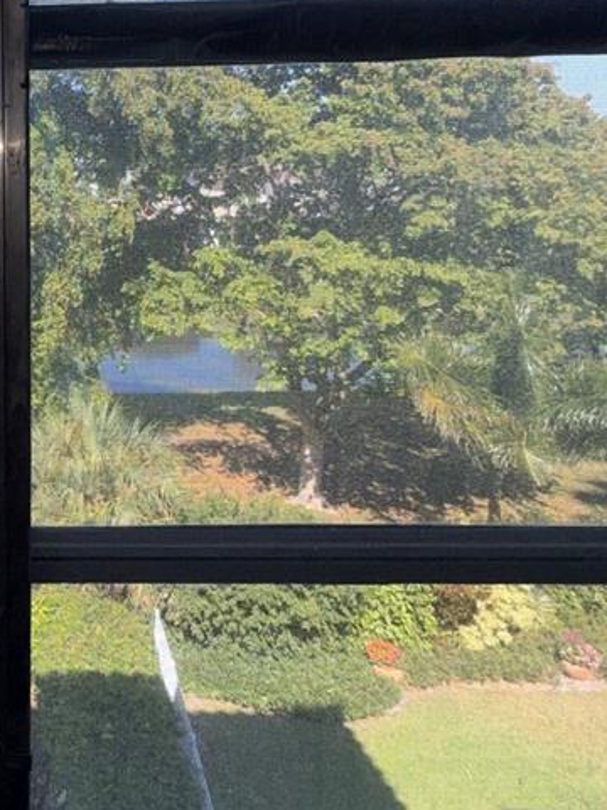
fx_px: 818
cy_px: 258
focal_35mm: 35
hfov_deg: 34.9
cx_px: -62
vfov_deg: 51.5
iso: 16
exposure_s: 1/282
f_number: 2.2
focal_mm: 2.22
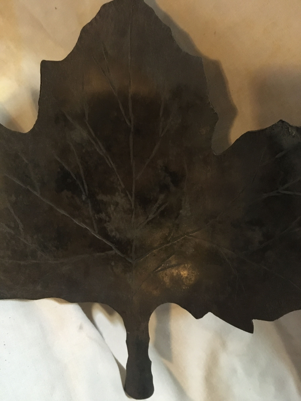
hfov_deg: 48.2
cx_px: 150
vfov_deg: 61.7
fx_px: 336
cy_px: 200
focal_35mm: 29
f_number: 2.2
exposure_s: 1/17
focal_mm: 4.15
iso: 400
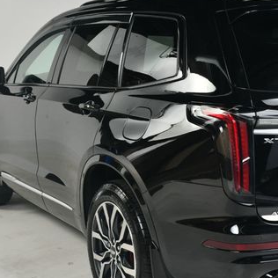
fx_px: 609
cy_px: 161
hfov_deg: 25.3
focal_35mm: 67
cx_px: 222
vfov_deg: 25.7
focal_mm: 26
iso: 100
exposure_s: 1/160
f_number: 10
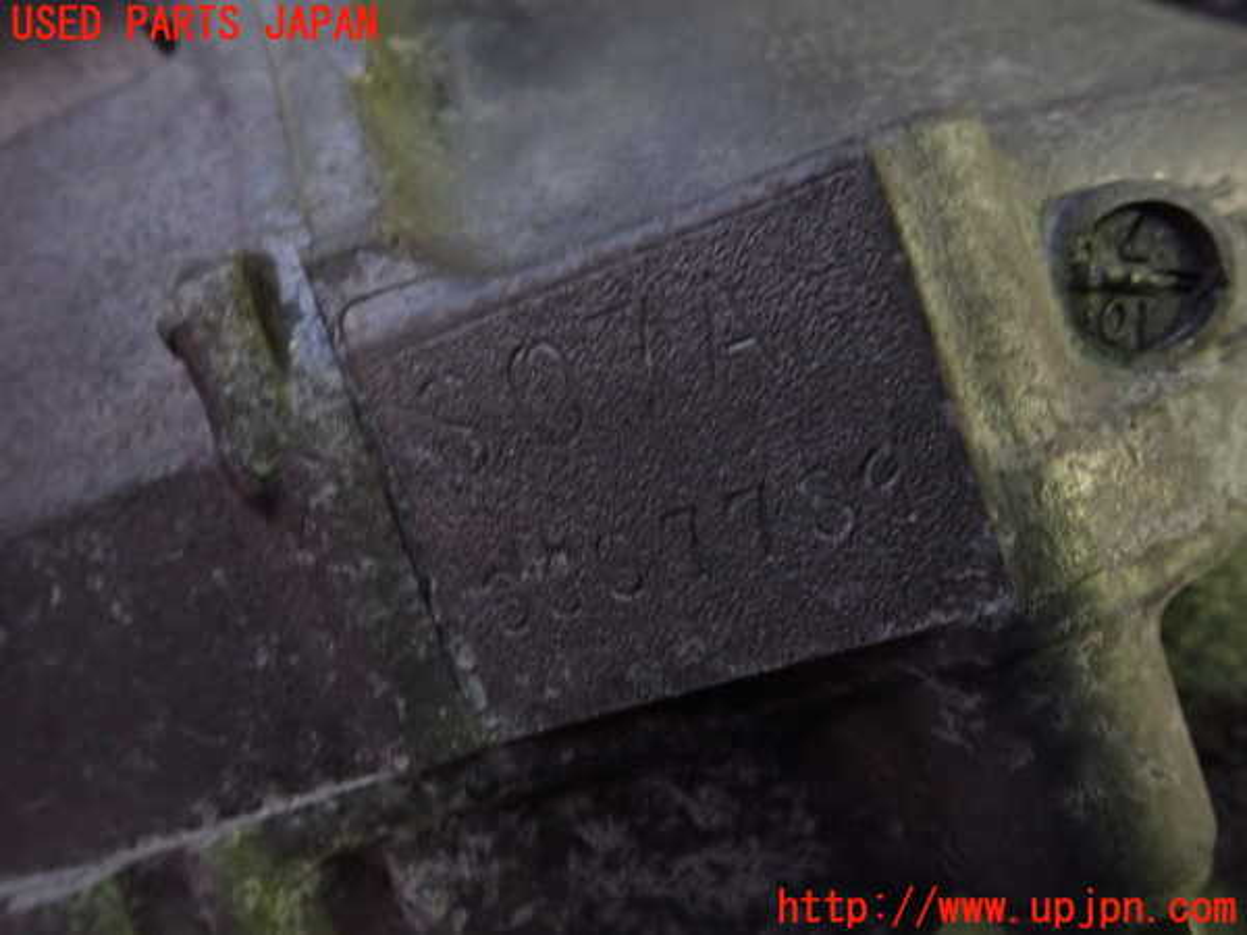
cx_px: 624
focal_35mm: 30
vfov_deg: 46.8
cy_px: 468
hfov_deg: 60.0
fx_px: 1081
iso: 400
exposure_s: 1/30
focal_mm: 5.4
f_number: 2.3
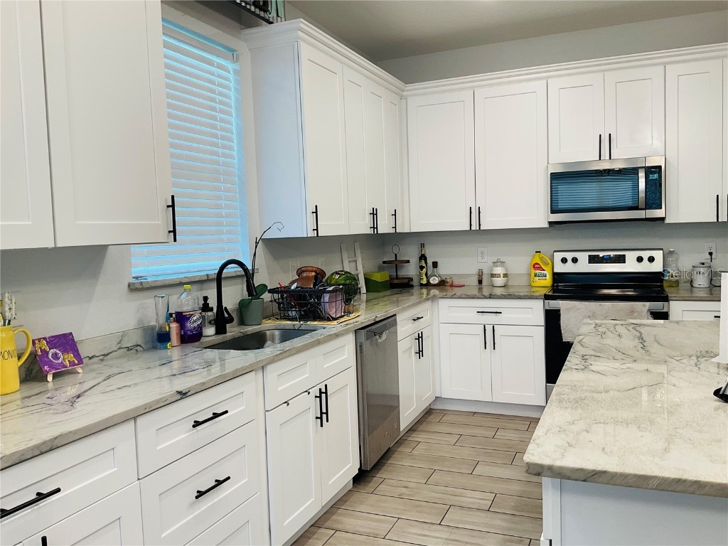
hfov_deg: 61.7
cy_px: 273
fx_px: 610
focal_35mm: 29
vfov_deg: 48.2
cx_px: 364
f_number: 1.8
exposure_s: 1/60
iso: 40
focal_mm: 3
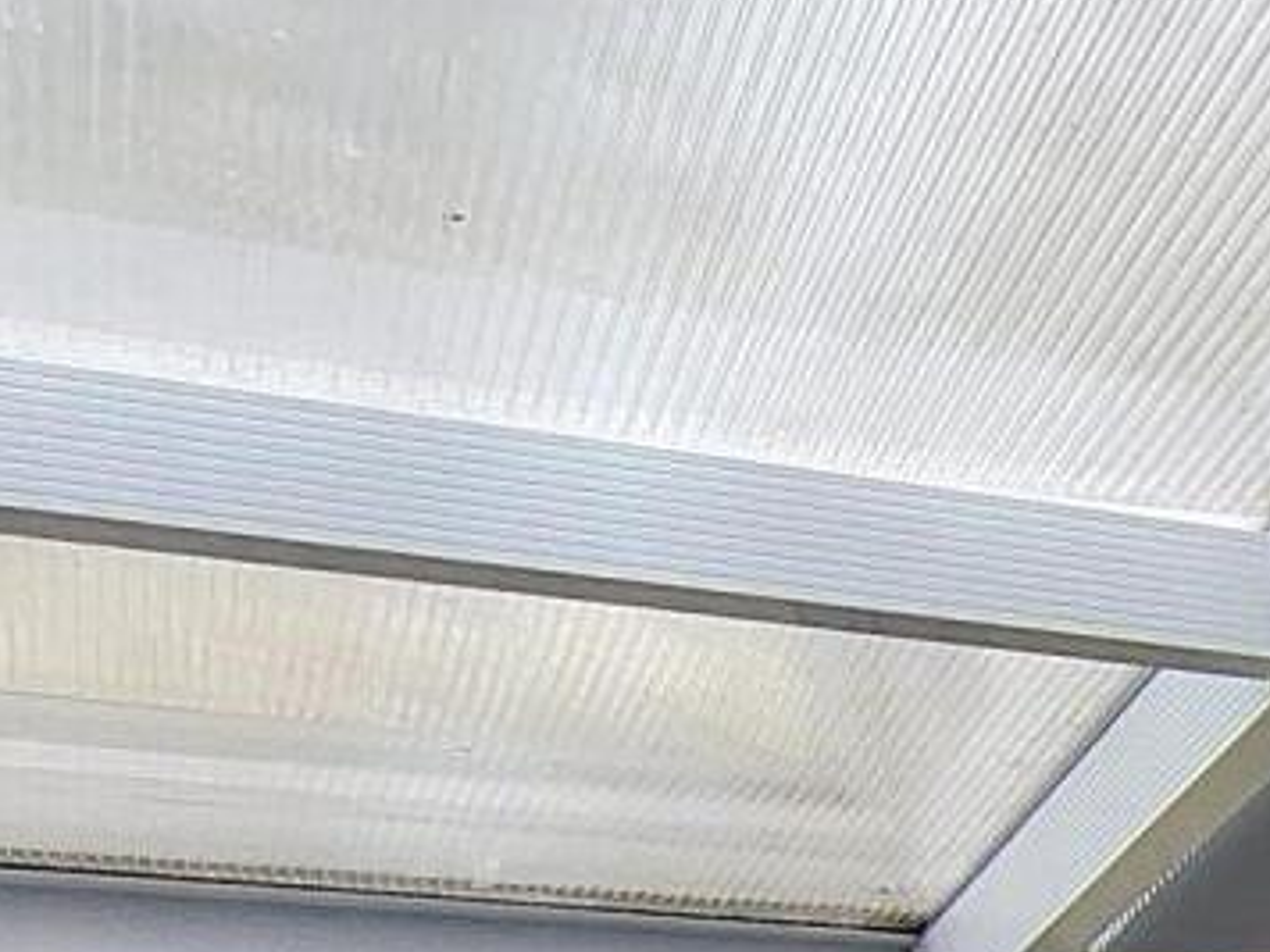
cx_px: 2354
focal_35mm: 90
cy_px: 2132
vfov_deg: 13.2
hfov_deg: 17.3
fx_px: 3302
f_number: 2.2
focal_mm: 2.13
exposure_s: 1/284
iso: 100
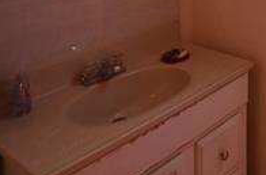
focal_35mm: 49
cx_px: 323
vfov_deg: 22.0
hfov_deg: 32.9
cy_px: -97
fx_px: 361
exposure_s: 1/100
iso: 400
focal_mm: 10
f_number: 5
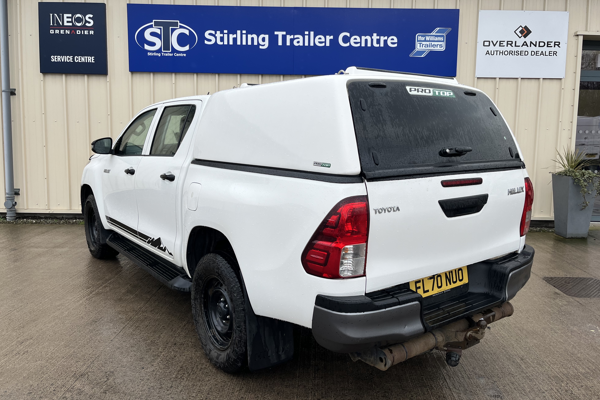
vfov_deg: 46.3
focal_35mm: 28
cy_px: 175
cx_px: 309
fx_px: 467
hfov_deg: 65.5
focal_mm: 5.1
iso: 50
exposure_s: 1/878
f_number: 1.6
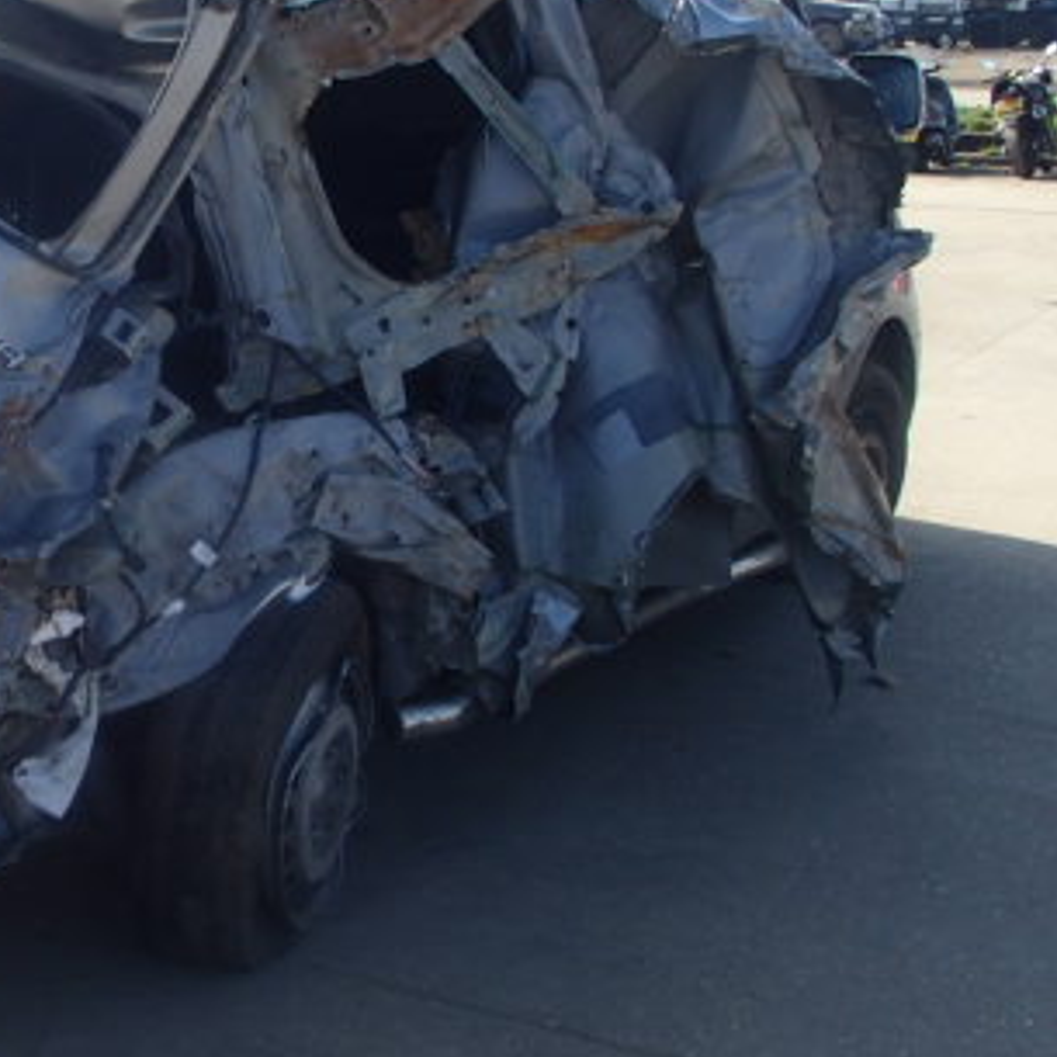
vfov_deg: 27.2
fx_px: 2176
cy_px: 392
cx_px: 7
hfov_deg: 25.9
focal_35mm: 63
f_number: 4.4
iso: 100
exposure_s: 1/250
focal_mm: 6.07
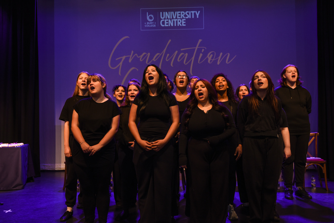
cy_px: 112
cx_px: 167
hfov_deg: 58.7
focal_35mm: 32
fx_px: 297
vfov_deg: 41.1
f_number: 6.3
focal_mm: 32
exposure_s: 1/60
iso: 800
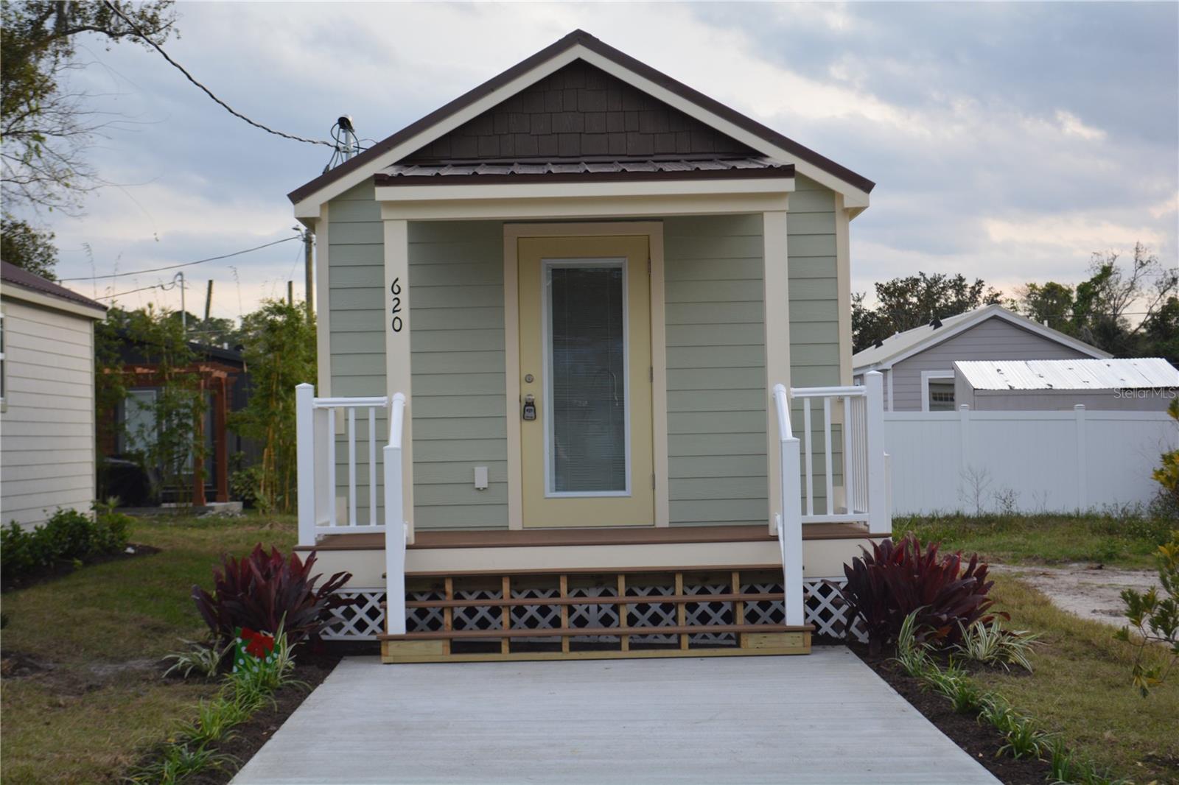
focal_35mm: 66
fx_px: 2161
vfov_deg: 20.6
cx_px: 590
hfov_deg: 30.5
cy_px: 392
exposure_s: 1/125
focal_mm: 44
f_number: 5.3
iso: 400
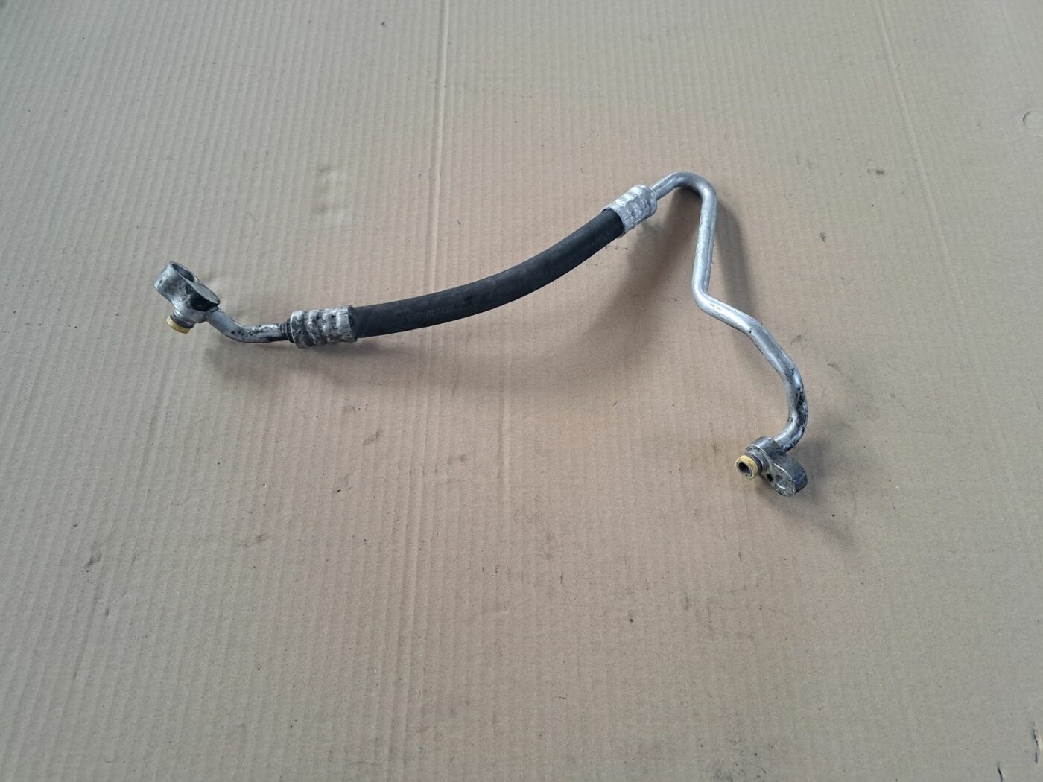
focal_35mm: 24
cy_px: 391
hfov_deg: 71.6
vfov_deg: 56.8
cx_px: 522
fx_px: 723
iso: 100
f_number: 1.8
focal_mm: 5.23
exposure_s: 1/50
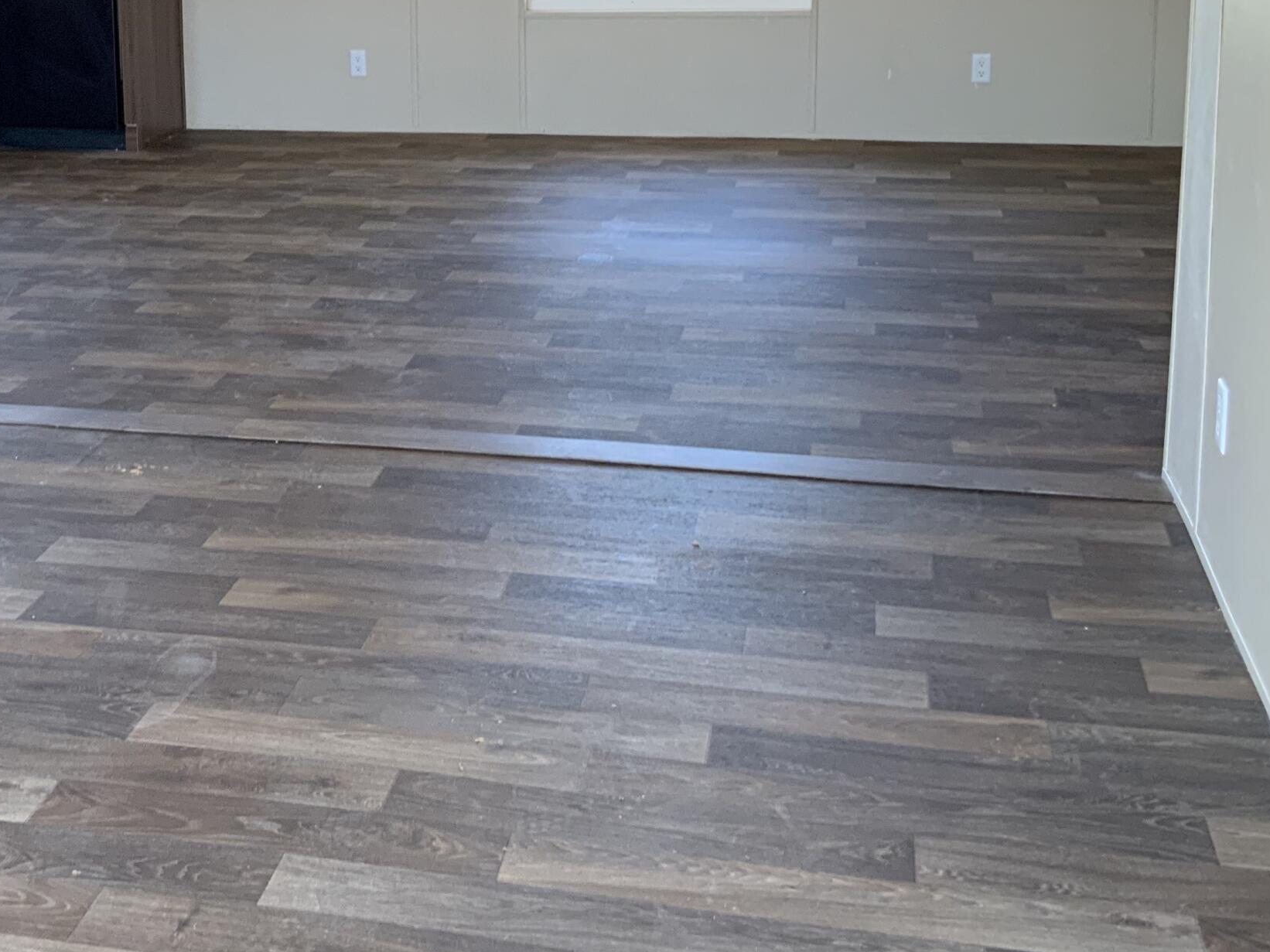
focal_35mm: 53
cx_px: 349
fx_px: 1944
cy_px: 134
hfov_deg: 35.5
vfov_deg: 26.8
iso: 64
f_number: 1.8
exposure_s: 1/96
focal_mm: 3
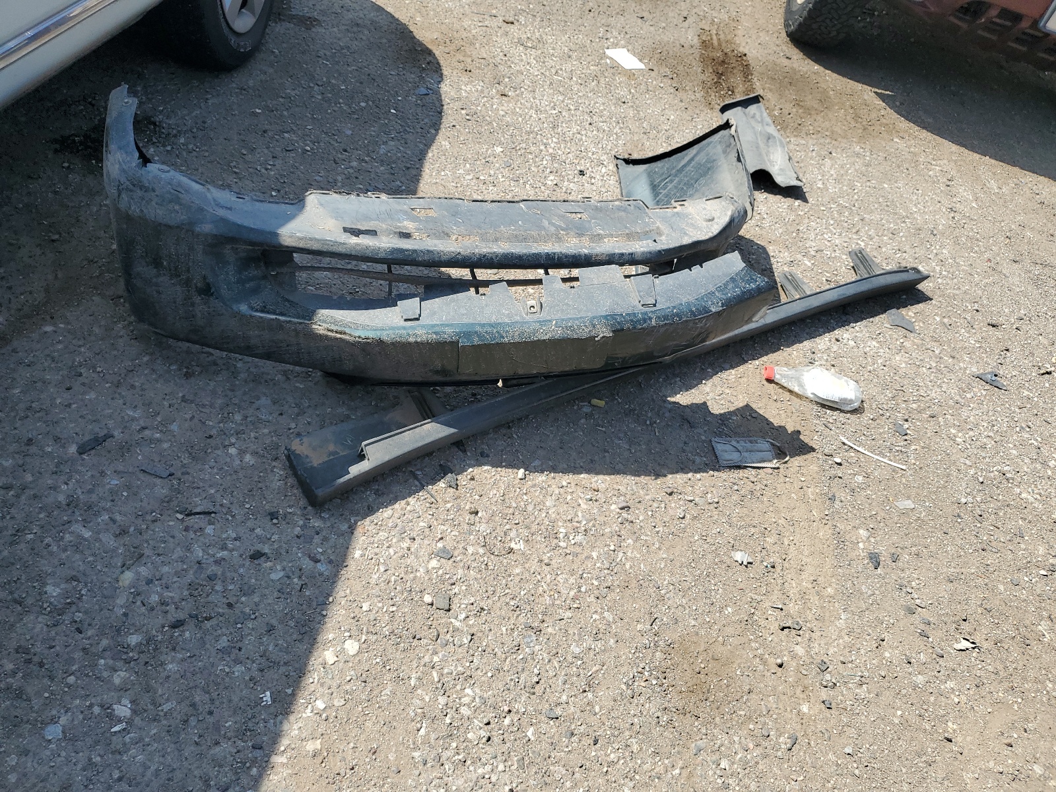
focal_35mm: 26
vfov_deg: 53.1
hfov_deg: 67.3
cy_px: 396
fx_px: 793
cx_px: 528
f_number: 1.5
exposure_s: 1/2500
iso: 50
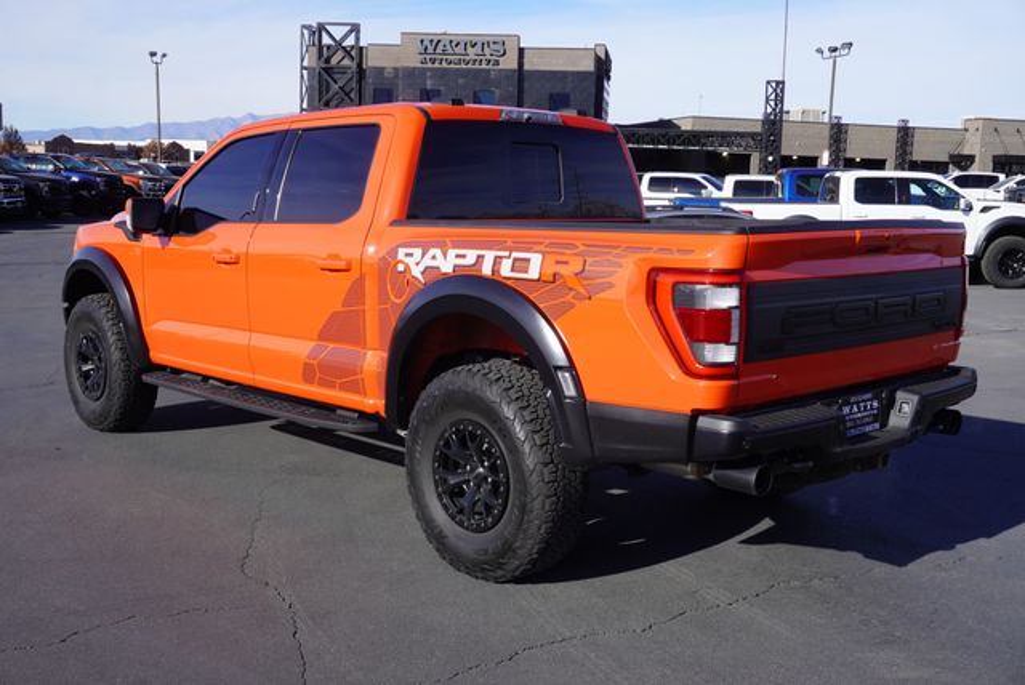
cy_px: 342
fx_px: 1069
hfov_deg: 51.2
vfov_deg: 35.6
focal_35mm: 38
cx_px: 512
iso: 100
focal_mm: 25
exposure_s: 1/125
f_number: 10
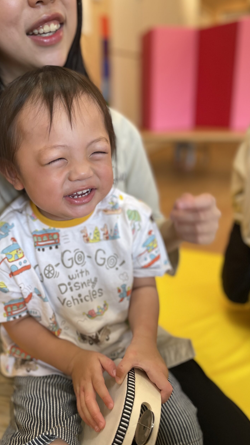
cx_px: 90
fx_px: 342
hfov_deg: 39.8
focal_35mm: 29
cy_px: 219
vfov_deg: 66.1
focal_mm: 4.2
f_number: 1.6
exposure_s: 1/100
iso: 125
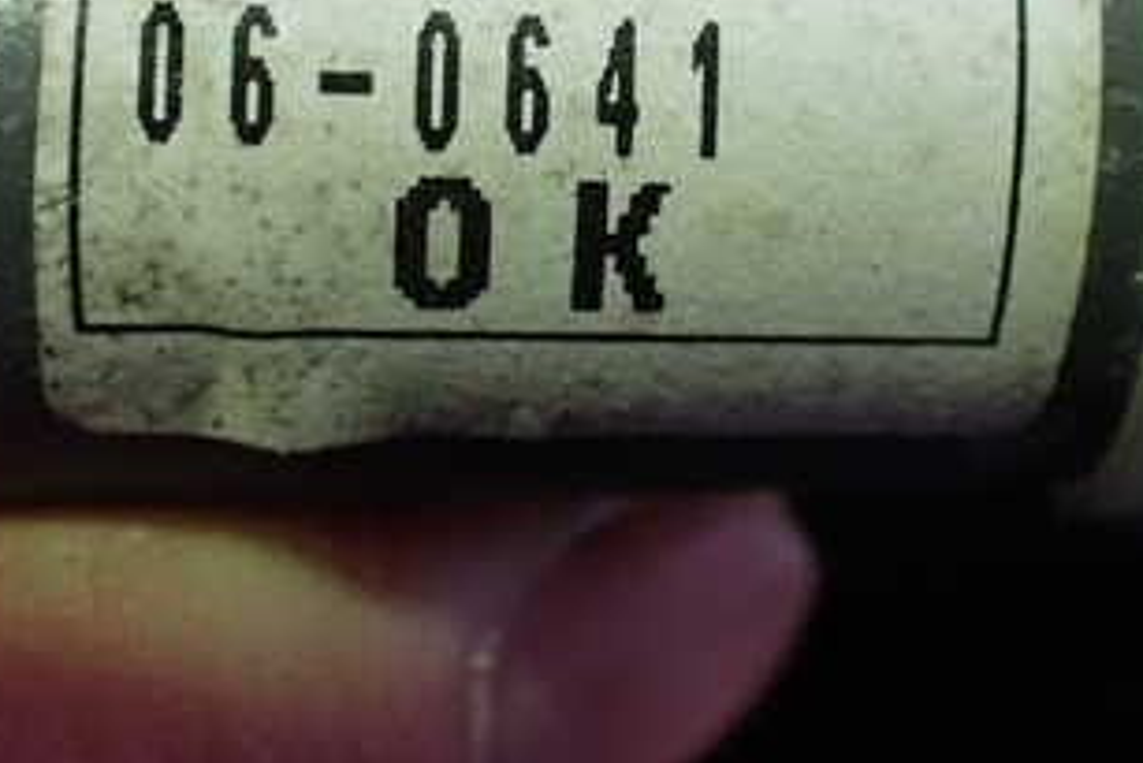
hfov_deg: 32.8
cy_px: 119
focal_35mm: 61
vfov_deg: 21.9
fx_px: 1938
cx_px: 644
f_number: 2.3
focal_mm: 5.4
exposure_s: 1/80
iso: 800
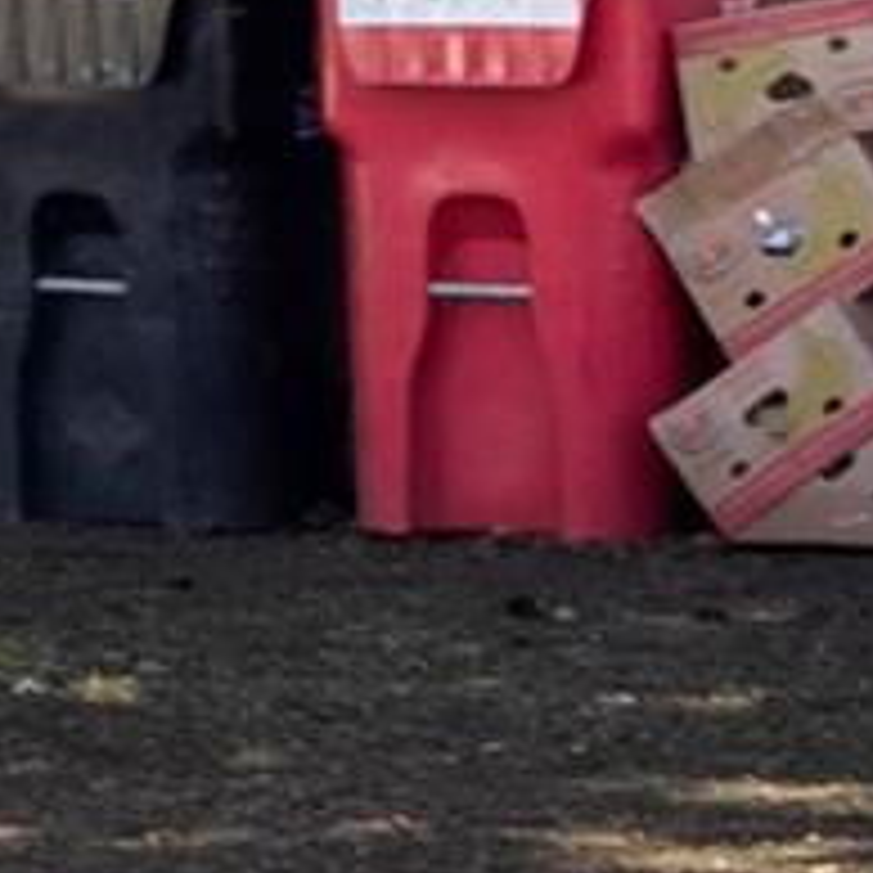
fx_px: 13068
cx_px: -3100
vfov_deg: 3.8
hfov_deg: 3.6
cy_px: -1087
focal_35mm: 458
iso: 100
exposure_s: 1/60
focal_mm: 51
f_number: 4
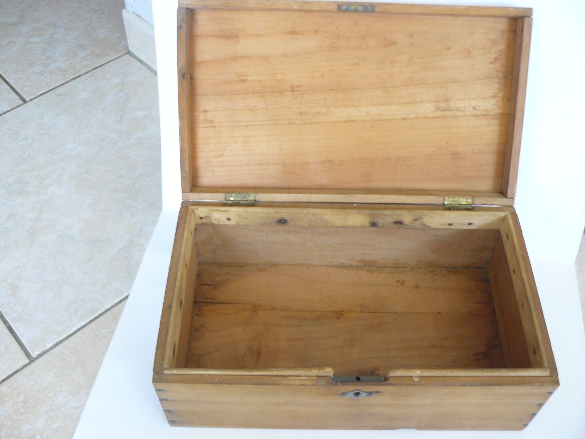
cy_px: 220
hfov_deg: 51.4
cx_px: 292
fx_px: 608
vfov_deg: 39.7
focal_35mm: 36
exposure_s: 1/30
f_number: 2.8
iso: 160
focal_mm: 6
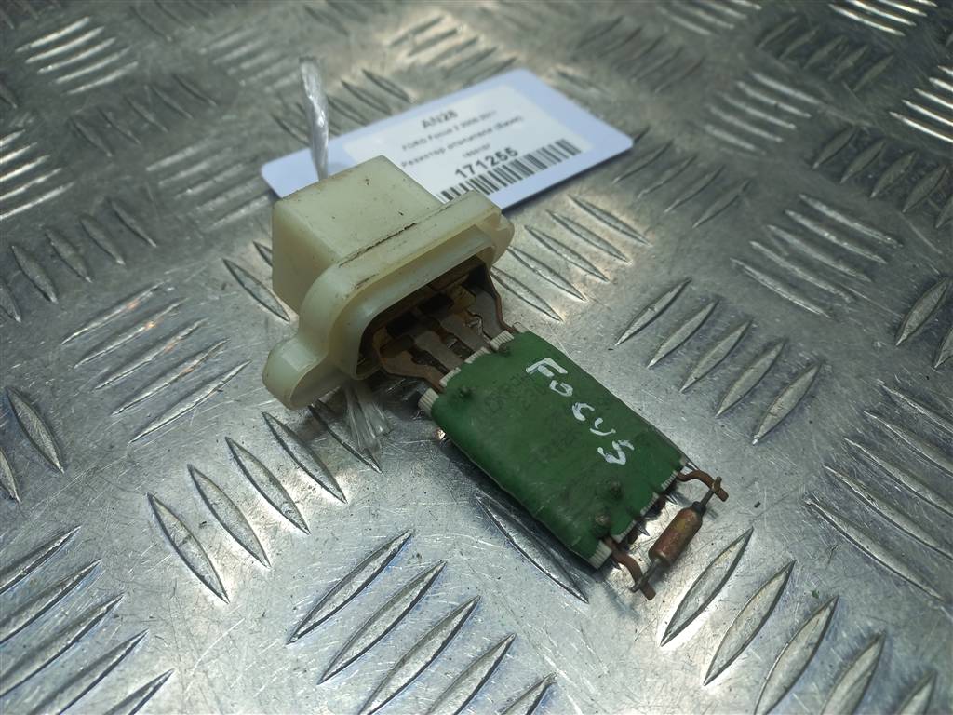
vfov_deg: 54.9
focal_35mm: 25
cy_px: 358
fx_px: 688
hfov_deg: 69.4
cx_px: 476
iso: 25
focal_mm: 4.6
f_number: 1.8
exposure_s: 1/100
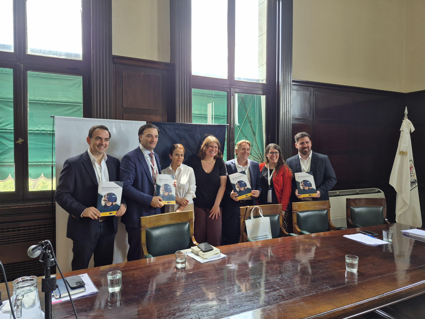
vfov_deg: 58.9
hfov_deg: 73.9
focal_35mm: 23
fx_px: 282
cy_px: 160
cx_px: 212
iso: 64
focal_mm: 5.4
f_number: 1.8
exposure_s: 1/100
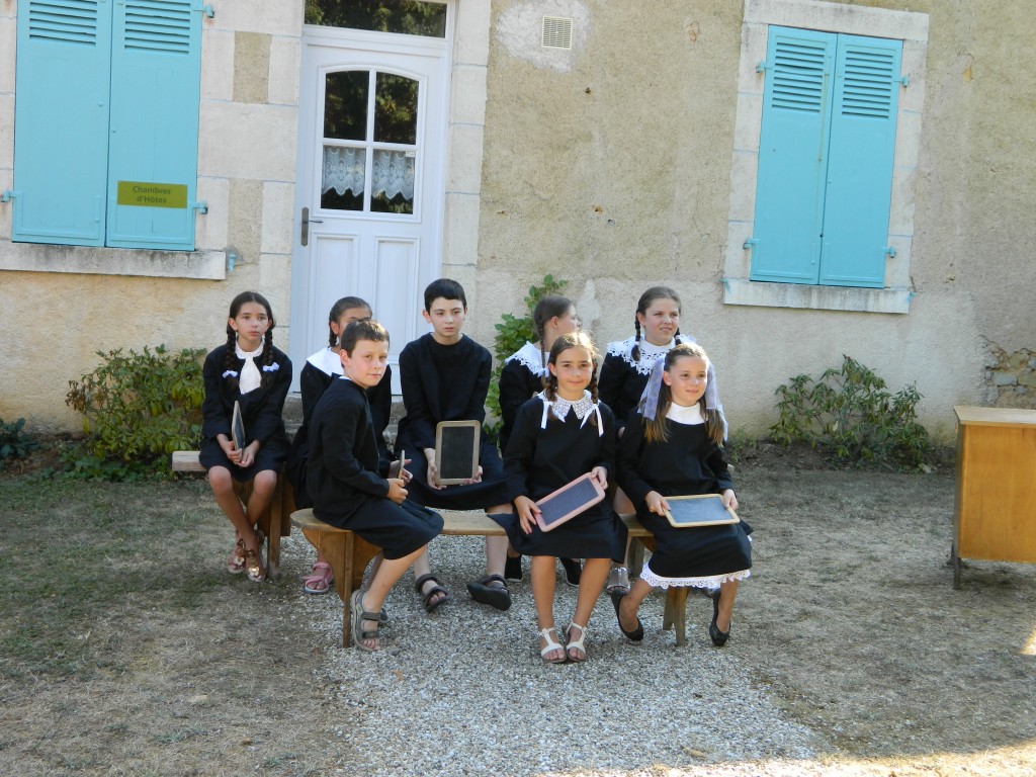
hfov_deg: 40.4
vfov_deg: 30.9
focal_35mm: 47
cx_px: 518
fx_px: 1407
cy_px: 388
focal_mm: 8.4
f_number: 3.6
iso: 80
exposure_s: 1/100
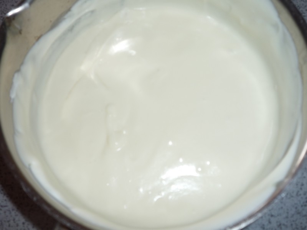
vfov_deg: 39.7
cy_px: 115
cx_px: 154
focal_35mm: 36
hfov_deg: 51.4
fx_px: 319
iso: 100
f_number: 3.7
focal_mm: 6.3
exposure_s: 1/30
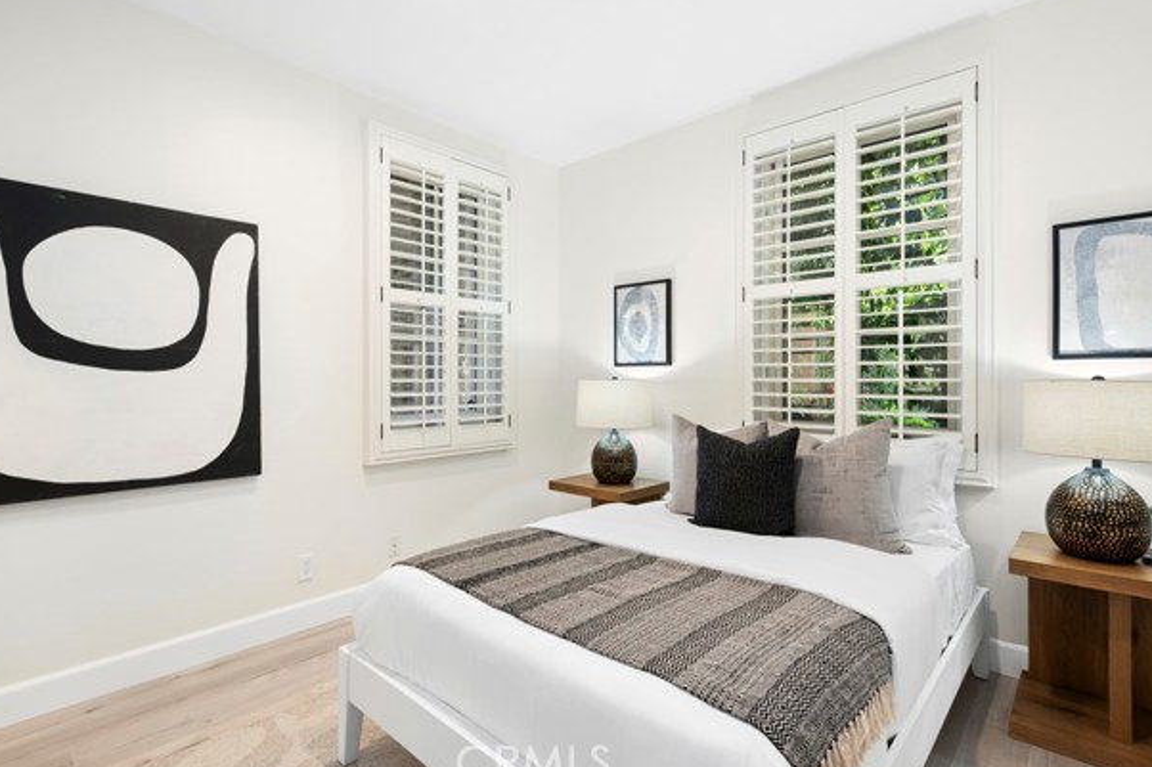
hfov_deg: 93.3
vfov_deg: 70.4
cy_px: 384
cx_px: 586
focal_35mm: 17
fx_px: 544
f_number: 9
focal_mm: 16
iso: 320
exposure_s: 1/3.33
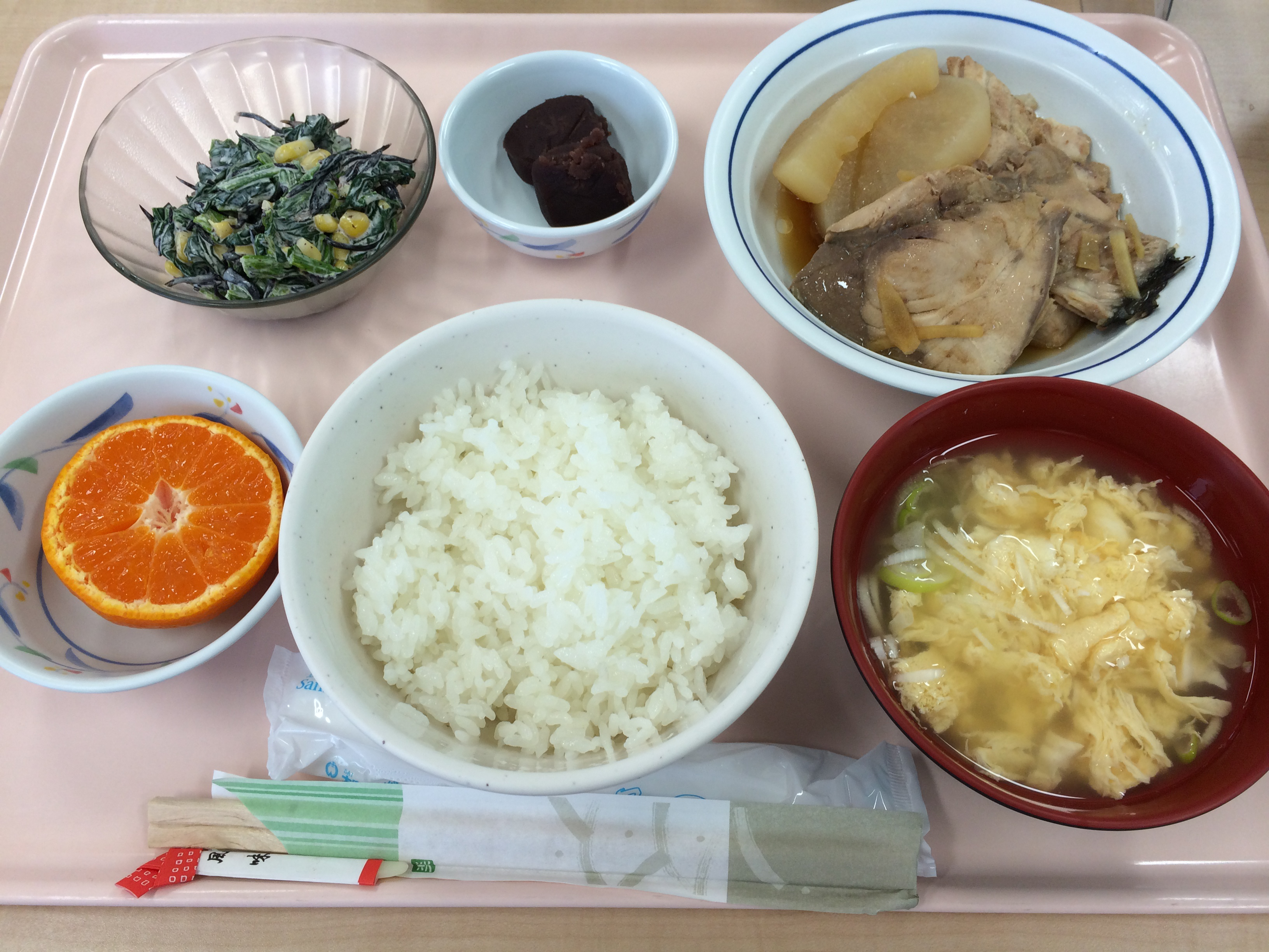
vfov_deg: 46.8
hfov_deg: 60.0
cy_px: 476
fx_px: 1100
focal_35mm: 30
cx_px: 634
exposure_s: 1/60
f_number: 2.2
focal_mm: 4.12
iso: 50
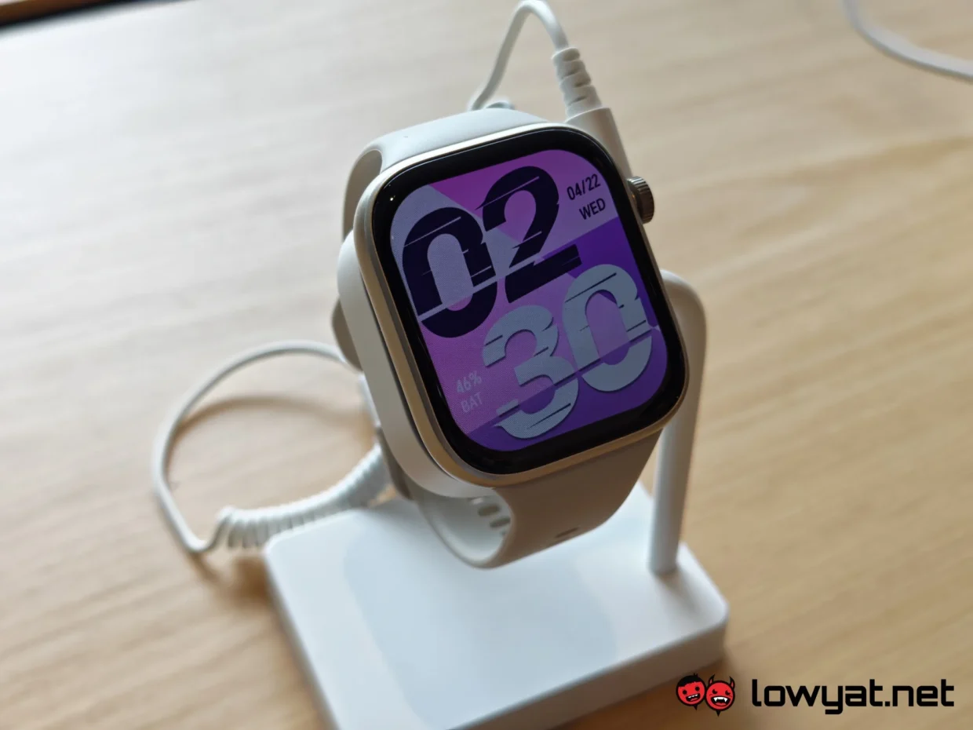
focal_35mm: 46
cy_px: 365
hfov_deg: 41.2
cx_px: 486
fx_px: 1293
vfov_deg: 31.5
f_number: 1.6
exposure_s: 1/140
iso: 50
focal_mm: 5.4
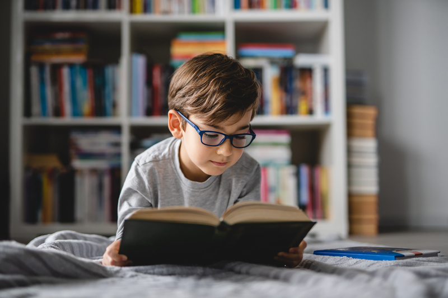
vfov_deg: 27.0
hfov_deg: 39.6
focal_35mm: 50
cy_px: 149
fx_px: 622
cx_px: 224
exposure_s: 1/160
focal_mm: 50
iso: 640
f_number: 1.6
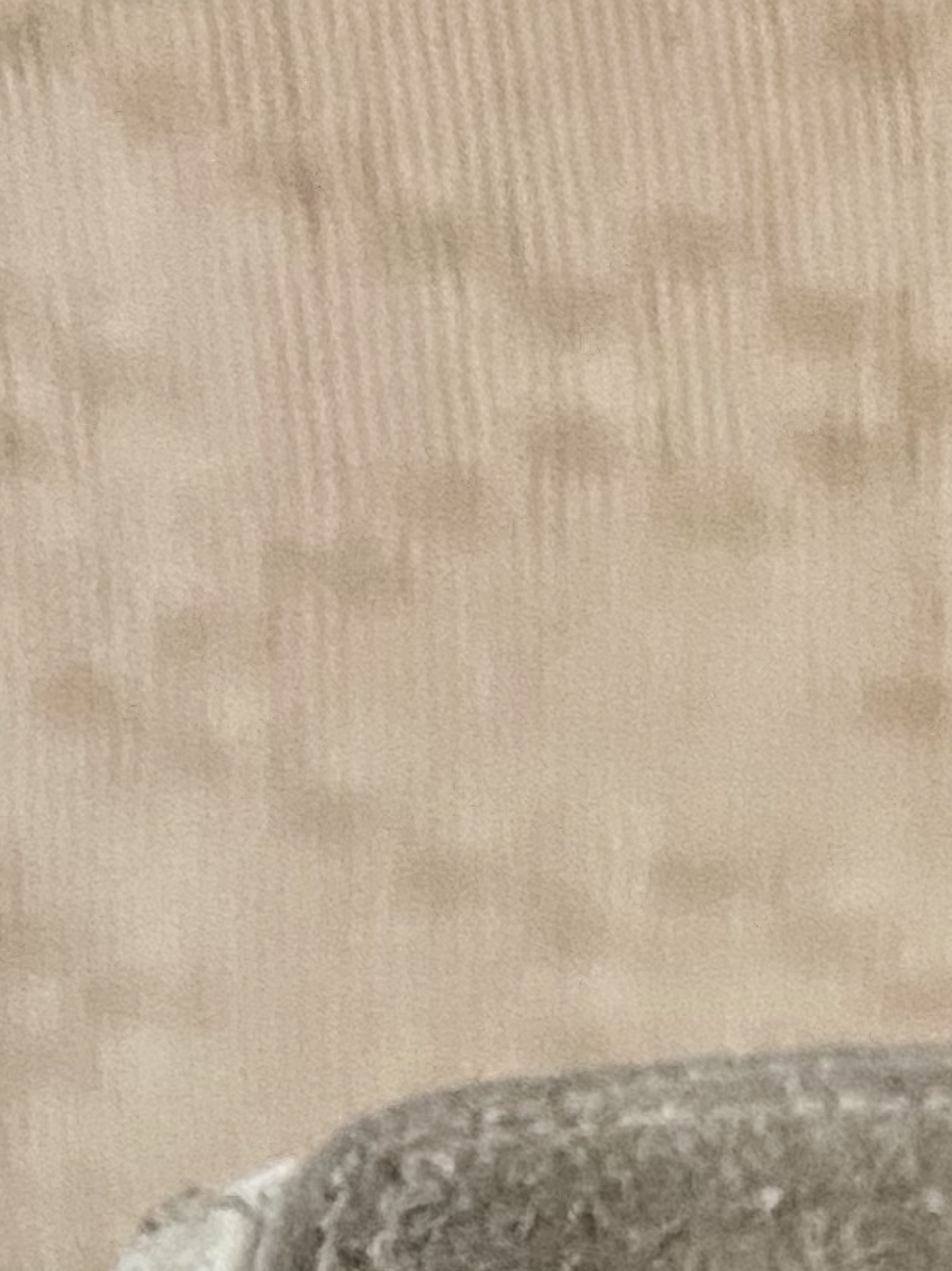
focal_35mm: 129
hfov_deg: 10.5
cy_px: 2467
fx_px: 4734
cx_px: 1915
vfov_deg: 13.3
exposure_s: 1/42
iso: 500
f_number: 1.8
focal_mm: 4.25
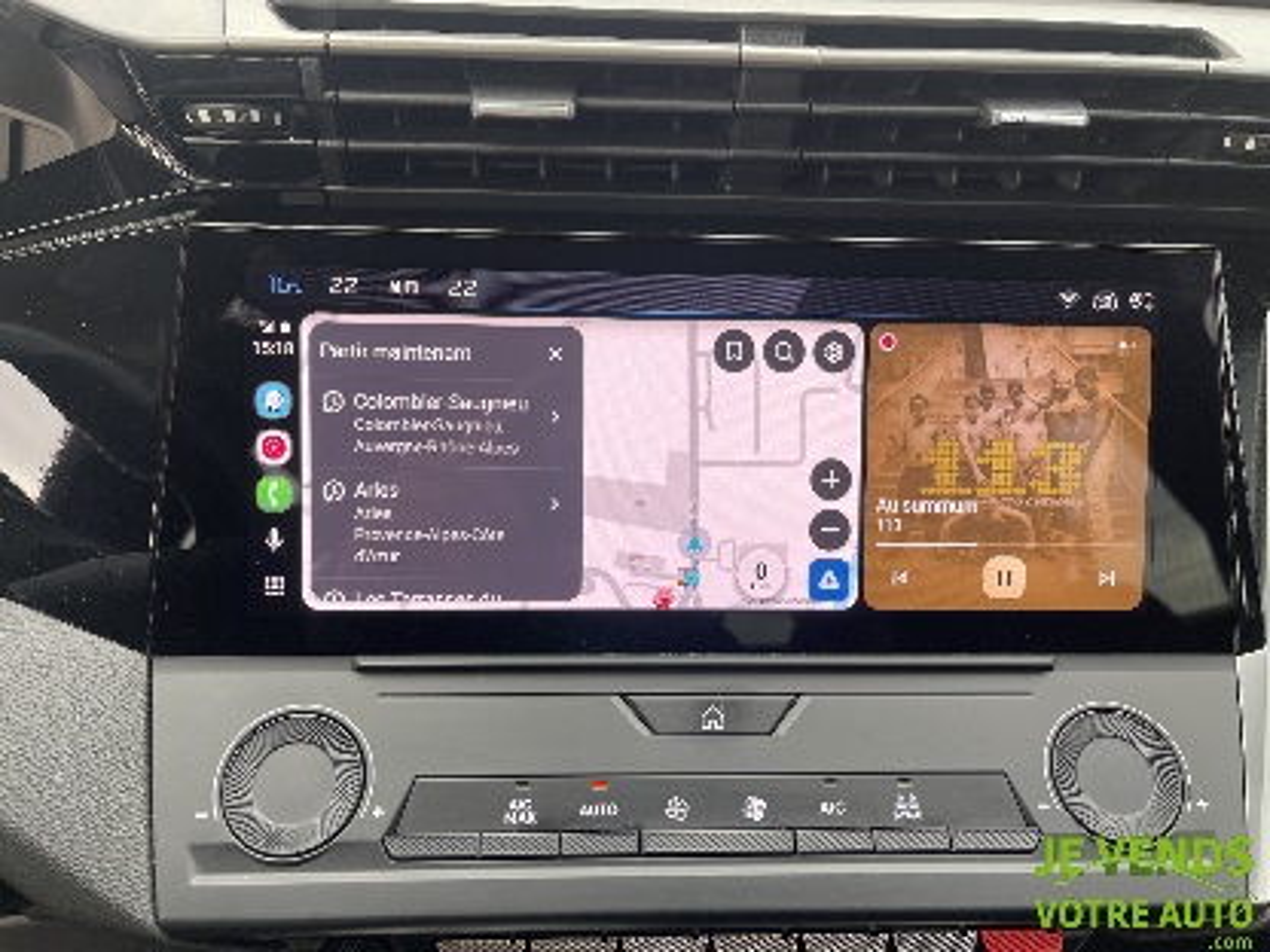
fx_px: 917
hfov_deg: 69.4
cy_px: 476
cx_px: 635
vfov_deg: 54.9
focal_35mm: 25
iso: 64
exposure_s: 1/121
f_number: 1.6
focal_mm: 5.1
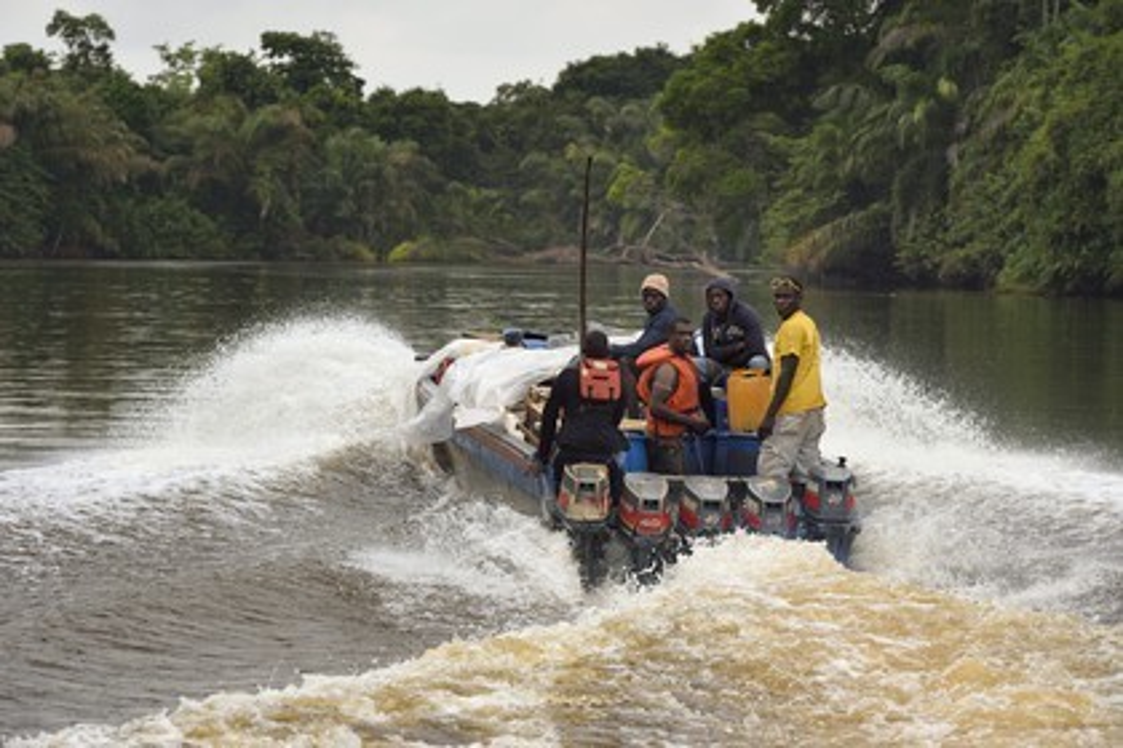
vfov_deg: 8.9
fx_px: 4835
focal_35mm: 155
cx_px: 562
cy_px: 374
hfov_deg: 13.2
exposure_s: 1/640
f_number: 9
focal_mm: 155
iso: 800
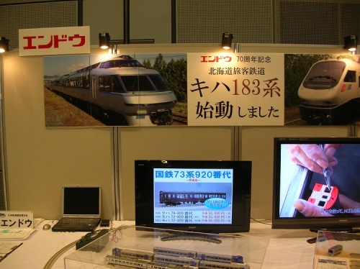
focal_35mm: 35
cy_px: 134
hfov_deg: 52.7
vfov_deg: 40.6
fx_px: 364
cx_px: 180
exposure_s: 1/18.4
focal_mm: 5.8
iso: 50
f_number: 2.8
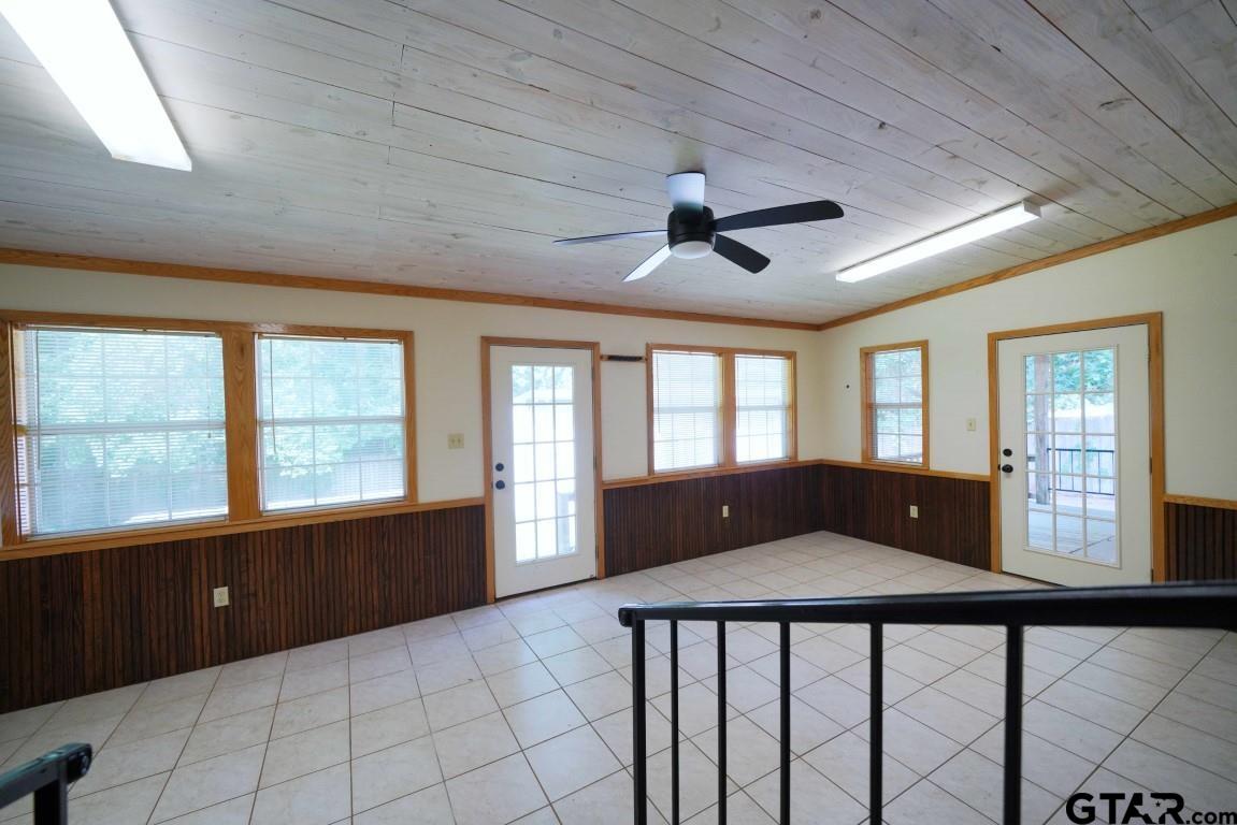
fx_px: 481
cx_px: 618
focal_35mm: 14
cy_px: 412
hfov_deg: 104.2
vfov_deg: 81.2
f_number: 4
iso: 1000
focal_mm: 14
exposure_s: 1/160
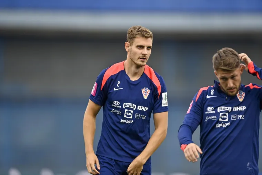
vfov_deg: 3.4
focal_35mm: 400
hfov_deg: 5.2
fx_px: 2911
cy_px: 88
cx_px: 131
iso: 1250
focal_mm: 400
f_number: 2.8
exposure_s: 1/3200
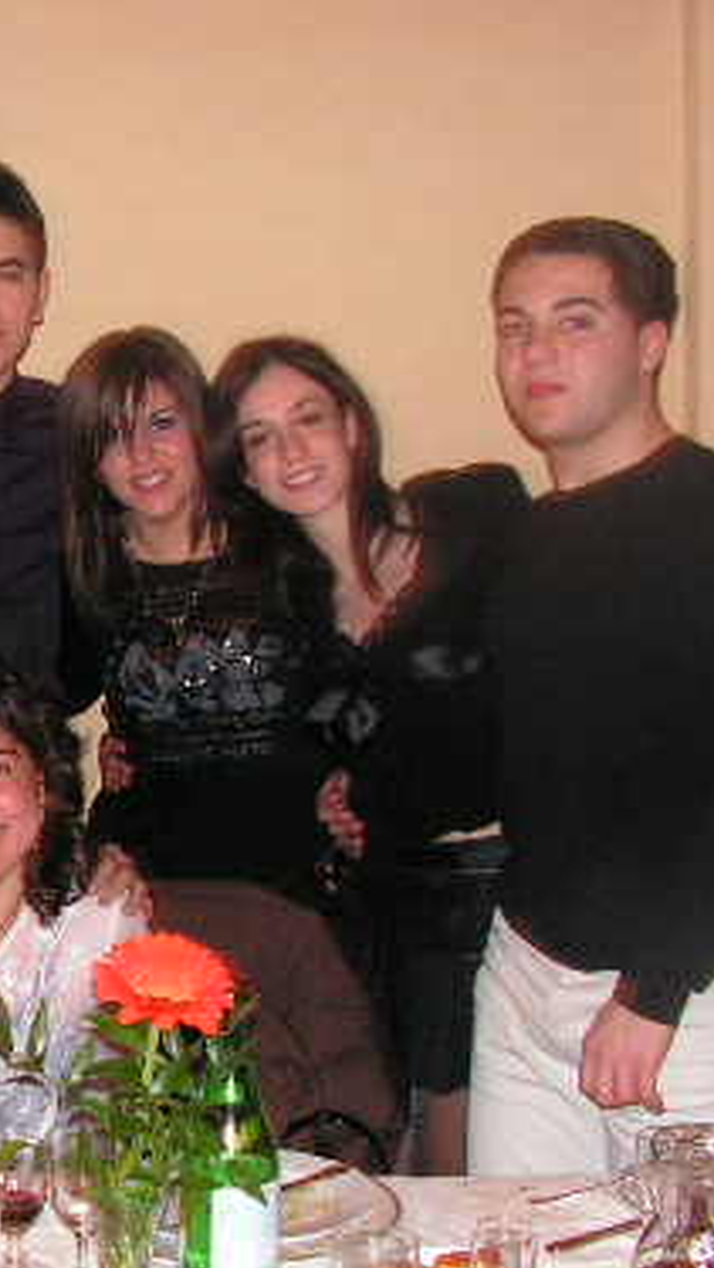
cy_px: 754
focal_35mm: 67
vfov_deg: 31.4
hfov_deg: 17.3
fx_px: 2255
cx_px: -118
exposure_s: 1/40
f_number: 3.2
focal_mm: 6
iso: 200
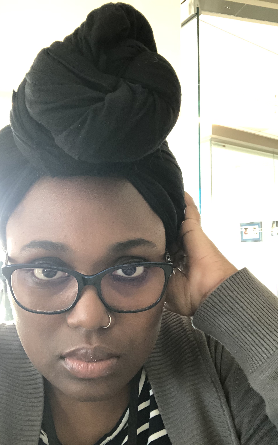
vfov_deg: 56.7
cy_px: 222
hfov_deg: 37.2
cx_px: 116
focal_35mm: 34
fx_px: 412
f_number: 2.2
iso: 250
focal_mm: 2.87
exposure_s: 1/60
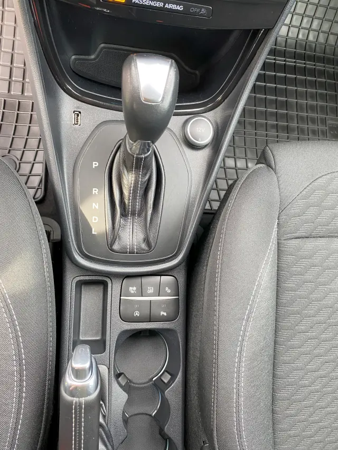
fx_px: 338
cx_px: 169
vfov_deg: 67.3
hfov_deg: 53.1
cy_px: 225
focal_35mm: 26
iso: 125
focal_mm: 4.25
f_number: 1.8
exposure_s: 1/60
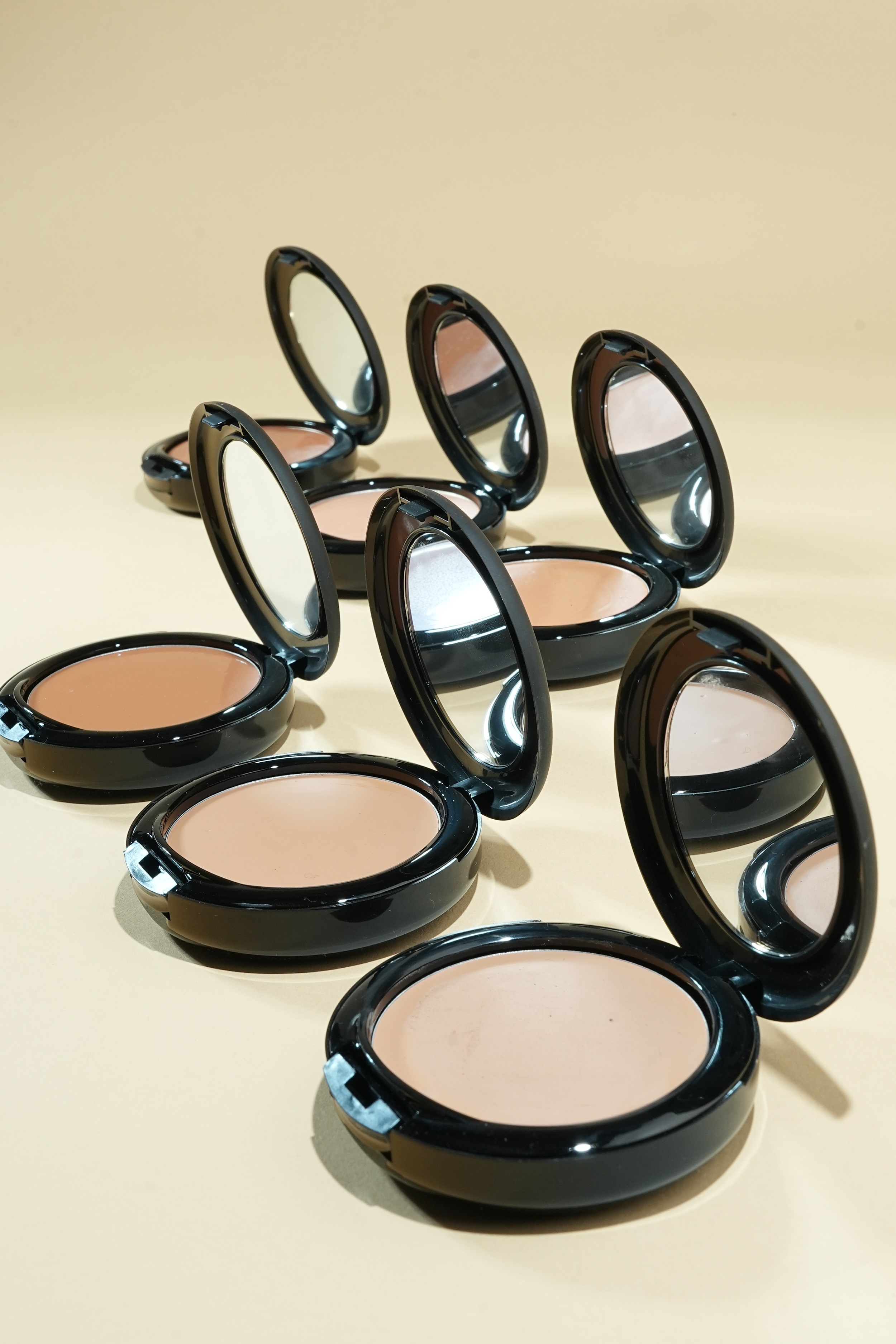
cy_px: 672
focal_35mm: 52
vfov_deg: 38.2
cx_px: 448
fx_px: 1941
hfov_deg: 26.0
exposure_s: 1/20
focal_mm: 35
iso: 500
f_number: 16
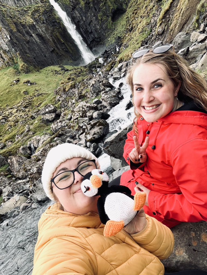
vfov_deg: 73.9
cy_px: 138
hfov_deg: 58.9
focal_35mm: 23
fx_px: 183
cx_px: 104
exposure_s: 1/246
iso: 25
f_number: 1.9
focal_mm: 2.69
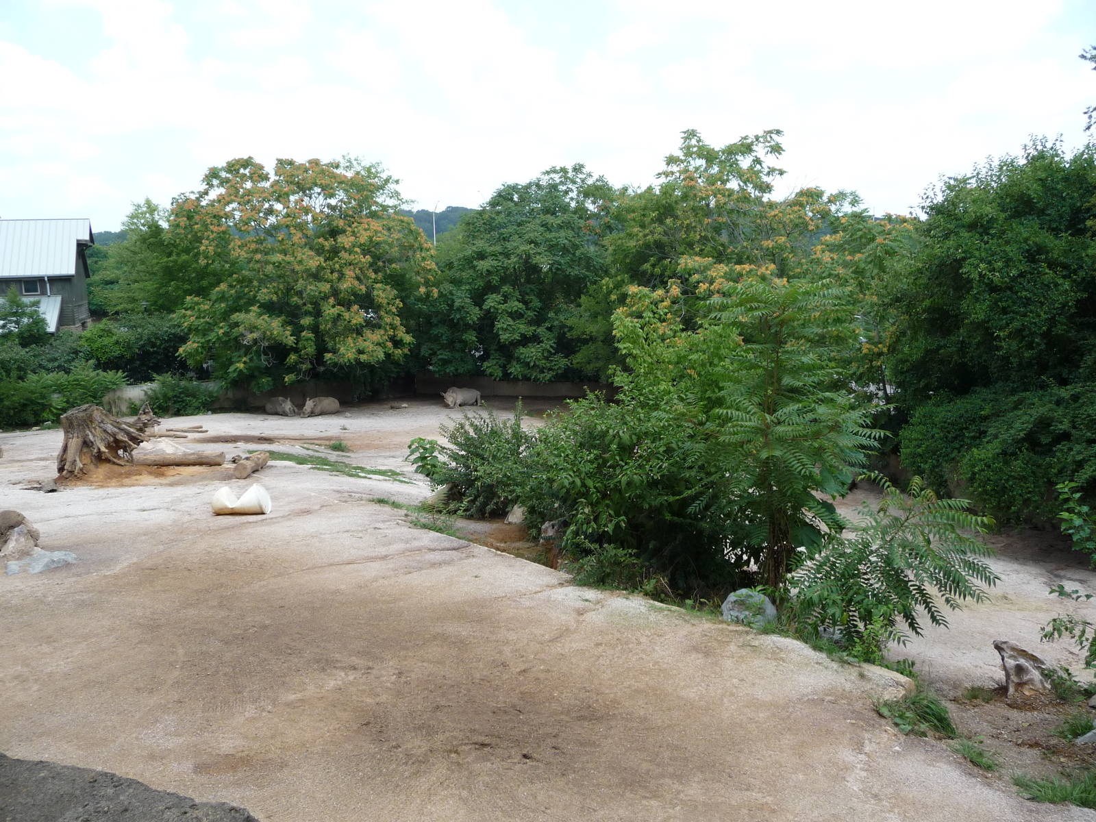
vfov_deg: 46.8
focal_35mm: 30
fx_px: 950
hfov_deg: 60.0
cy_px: 411
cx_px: 548
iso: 160
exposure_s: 1/500
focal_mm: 5
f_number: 3.4
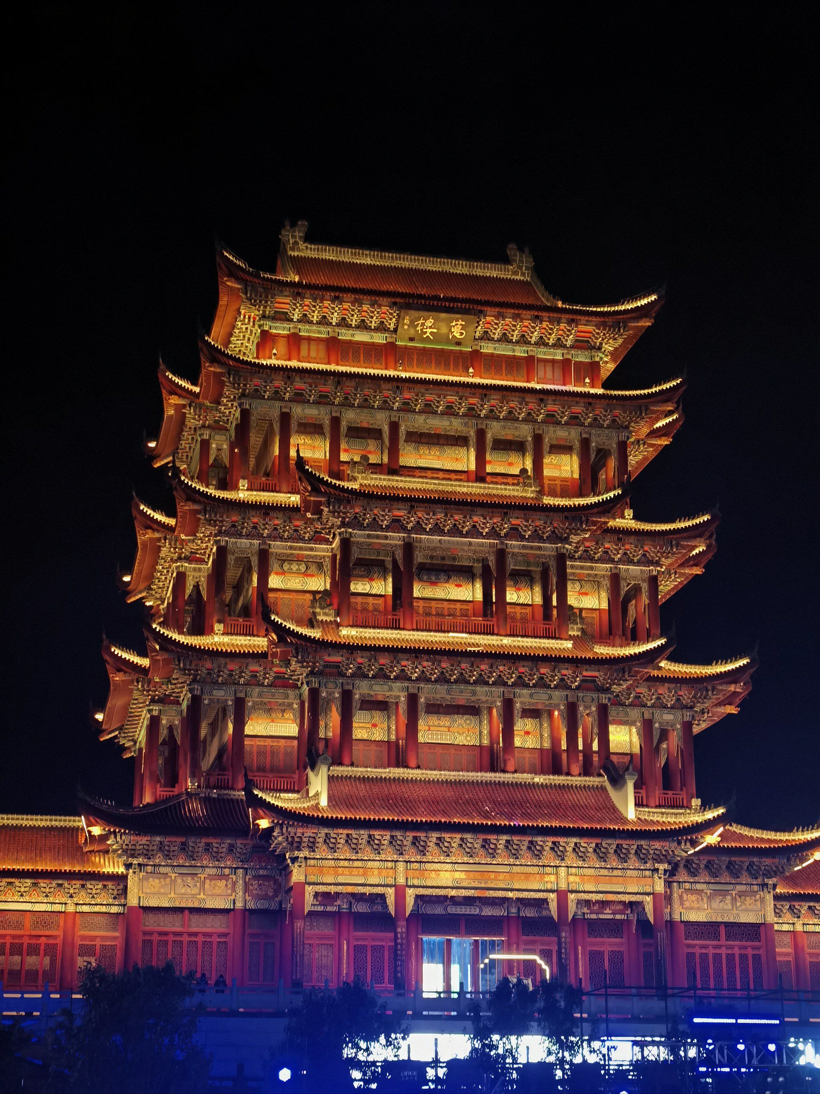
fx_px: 1800
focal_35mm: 57
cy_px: 547
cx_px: 410
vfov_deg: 33.8
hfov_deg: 25.7
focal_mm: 6.67
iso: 200
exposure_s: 1/49.8
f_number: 1.9
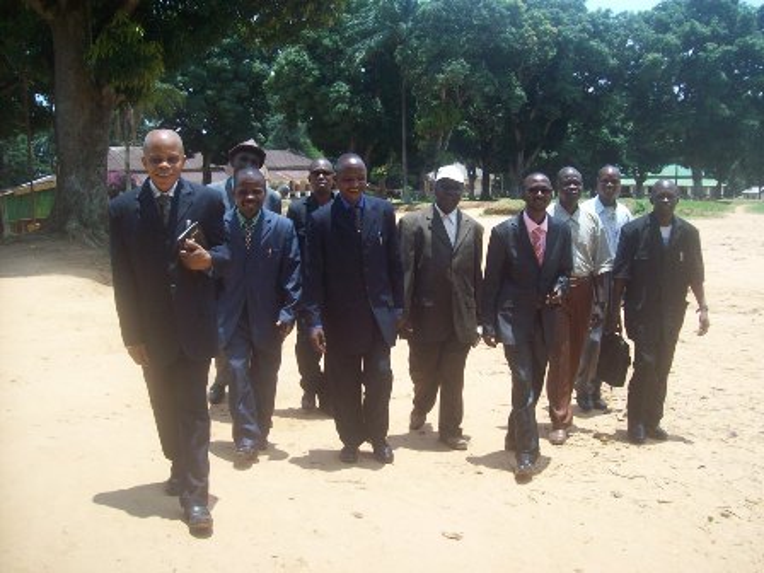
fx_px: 795
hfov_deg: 51.4
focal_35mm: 36
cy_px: 286
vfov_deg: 39.7
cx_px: 382
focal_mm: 6
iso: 80
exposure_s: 1/612
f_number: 2.7
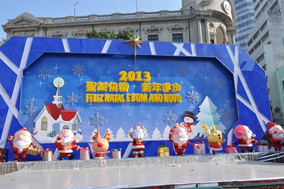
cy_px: 94
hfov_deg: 57.3
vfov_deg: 39.9
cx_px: 142
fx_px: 260
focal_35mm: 33
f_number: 9
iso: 200
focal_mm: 22
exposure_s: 1/320
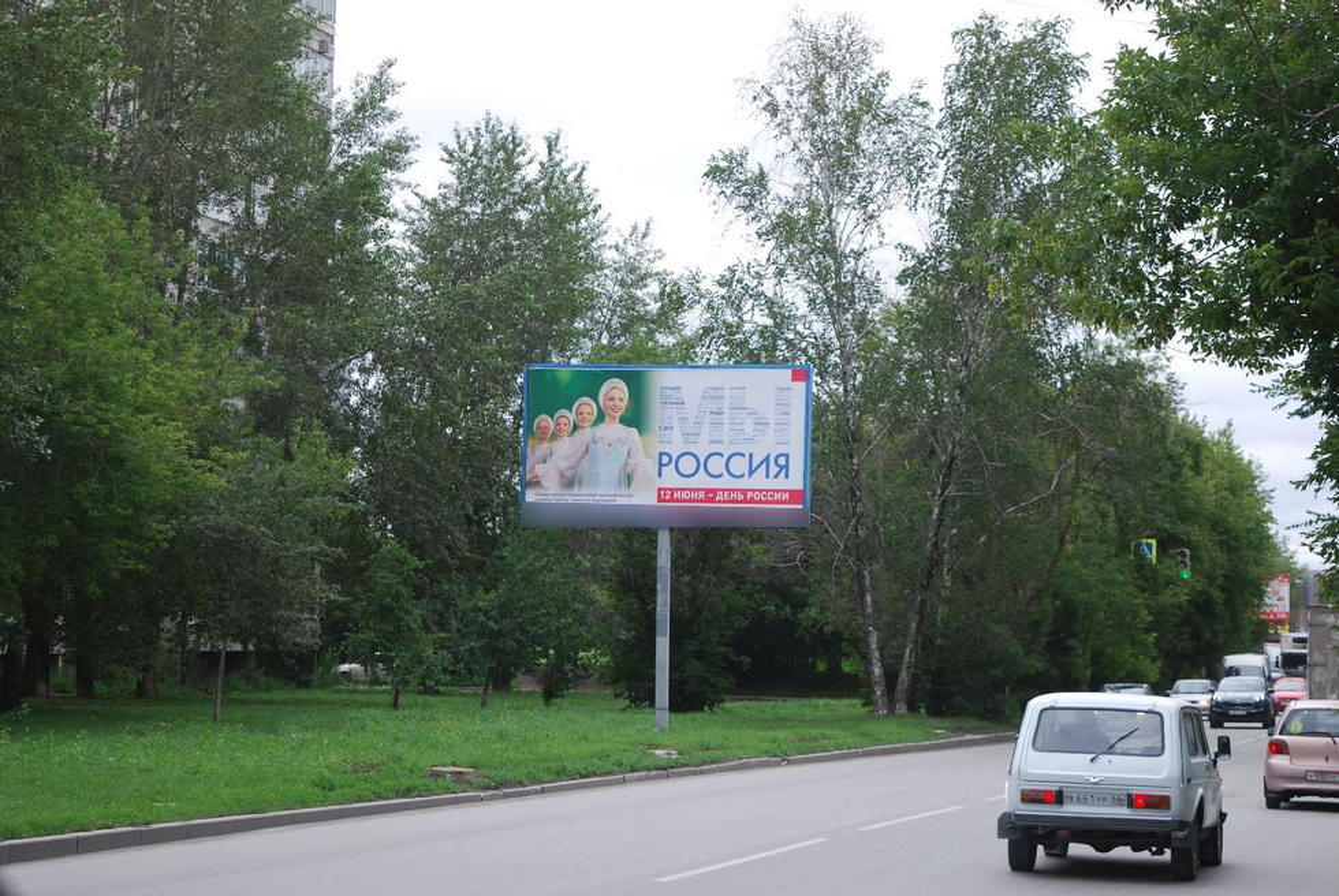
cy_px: 448
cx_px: 670
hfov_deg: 24.6
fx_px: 3072
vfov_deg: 16.6
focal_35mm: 82
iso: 100
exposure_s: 1/125
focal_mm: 55
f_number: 5.6
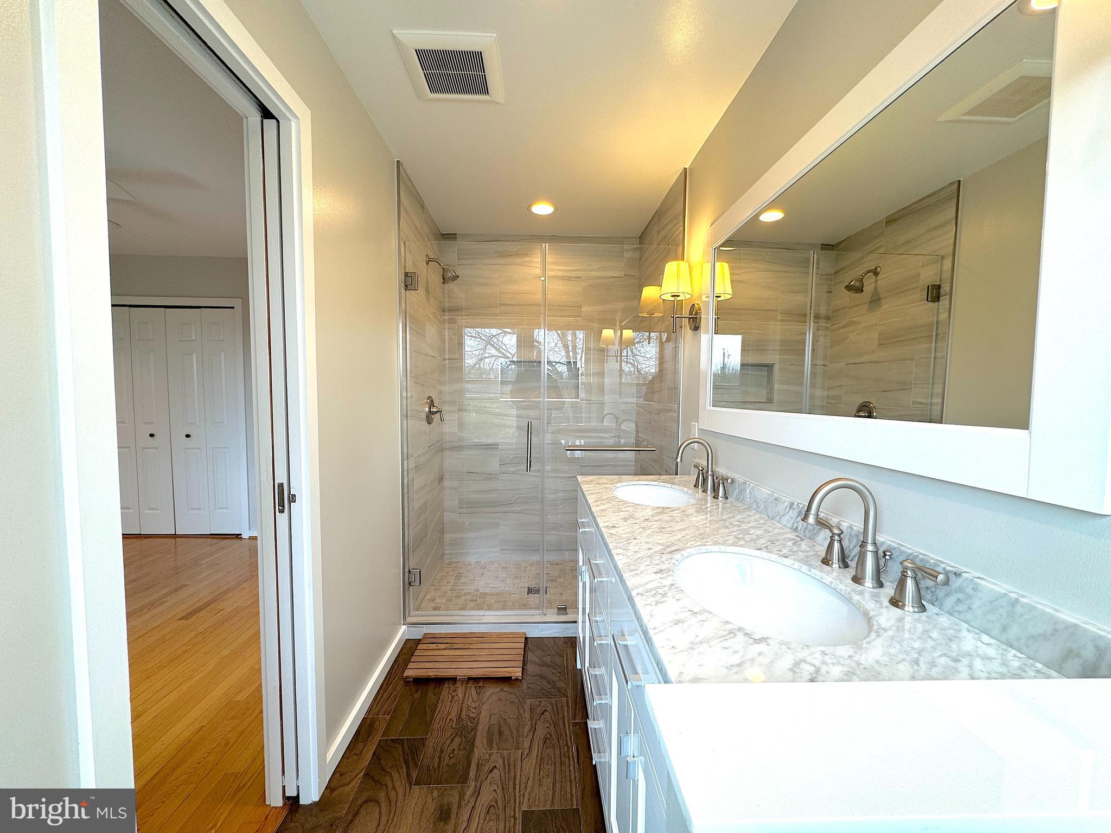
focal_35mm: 14
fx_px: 449
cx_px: 556
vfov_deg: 85.7
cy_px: 416
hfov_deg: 102.1
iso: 64
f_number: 2.2
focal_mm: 2.22
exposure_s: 1/120
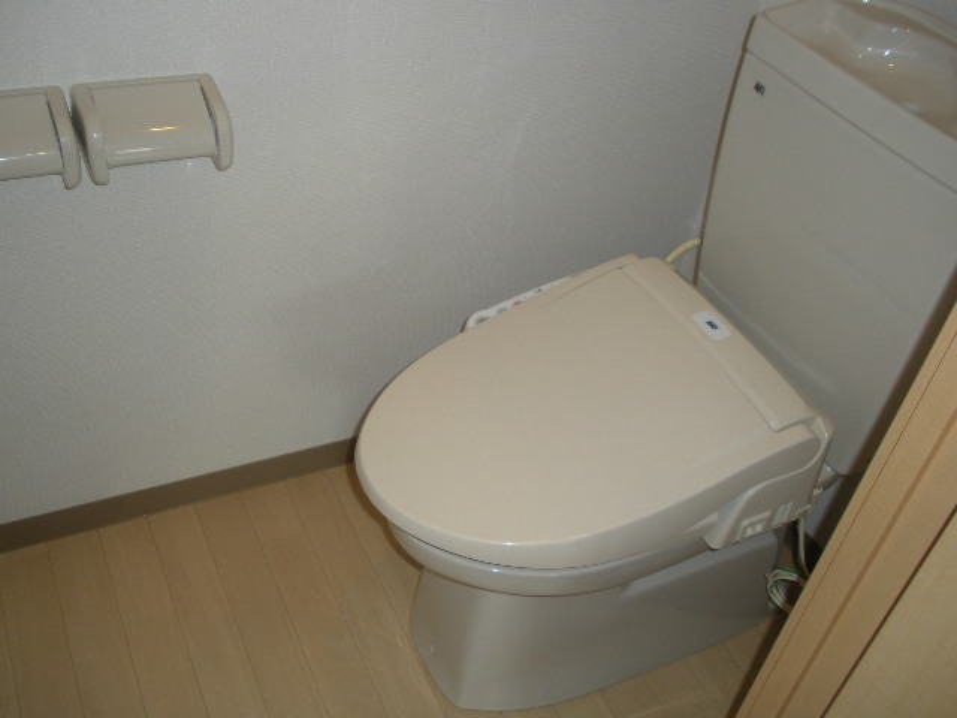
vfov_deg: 39.7
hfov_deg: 51.4
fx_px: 995
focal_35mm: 36
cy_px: 359
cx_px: 478
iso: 64
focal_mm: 6.3
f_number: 3.5
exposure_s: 1/30
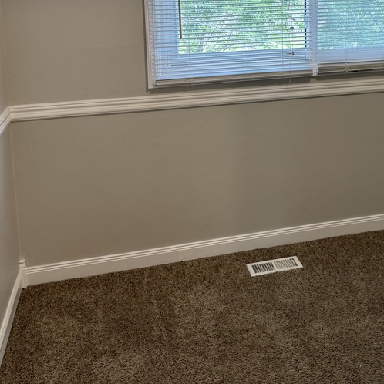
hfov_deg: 35.9
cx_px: 292
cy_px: 42
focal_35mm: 46
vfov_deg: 34.8
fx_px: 577
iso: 125
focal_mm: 6.76
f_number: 1.78
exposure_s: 1/60
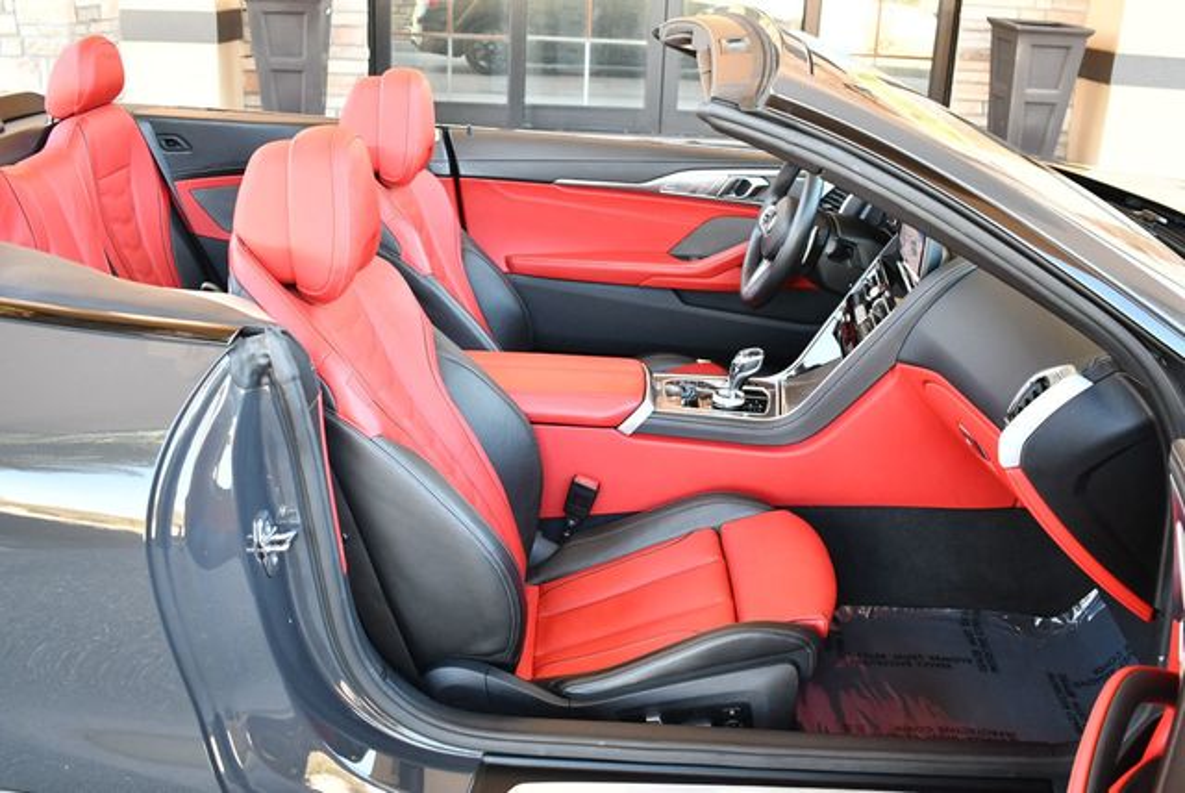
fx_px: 1186
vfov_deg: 36.9
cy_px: 396
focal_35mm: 36
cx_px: 592
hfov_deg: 53.1
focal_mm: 18
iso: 800
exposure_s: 1/125
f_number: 3.5
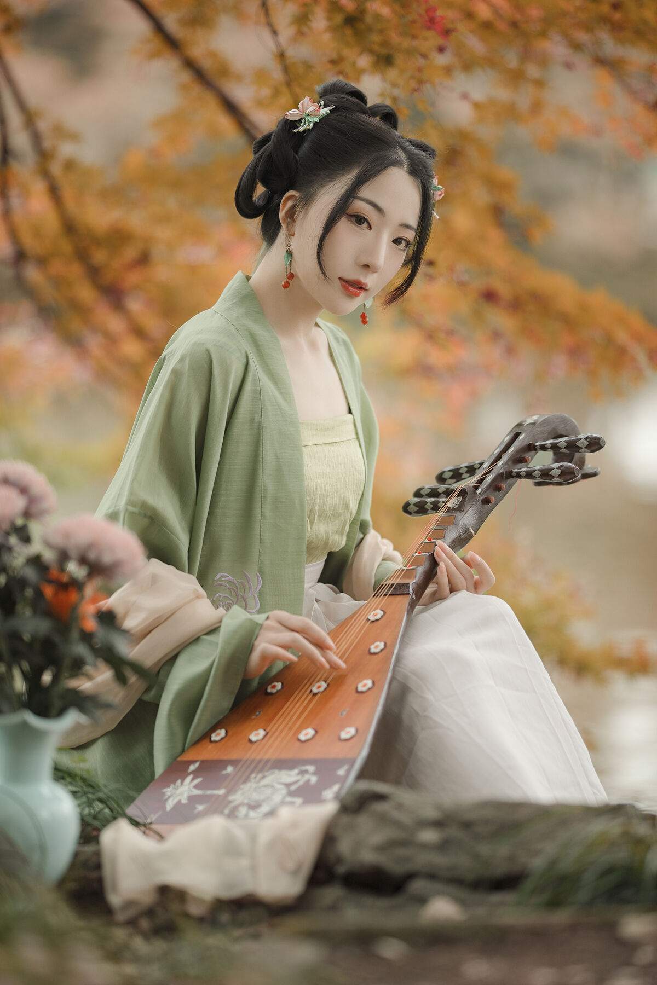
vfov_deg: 15.3
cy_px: 492
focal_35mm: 134
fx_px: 3668
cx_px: 328
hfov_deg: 10.2
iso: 100
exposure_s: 1/250
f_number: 1.8
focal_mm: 135
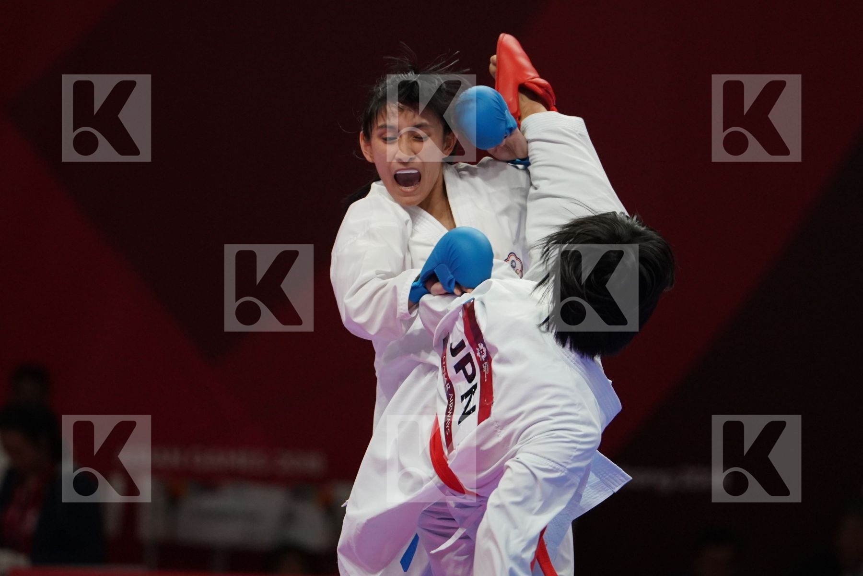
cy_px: 288
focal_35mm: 409
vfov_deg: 3.4
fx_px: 9804
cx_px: 432
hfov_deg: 5.0
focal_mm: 273
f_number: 4
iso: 2500
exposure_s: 1/1000
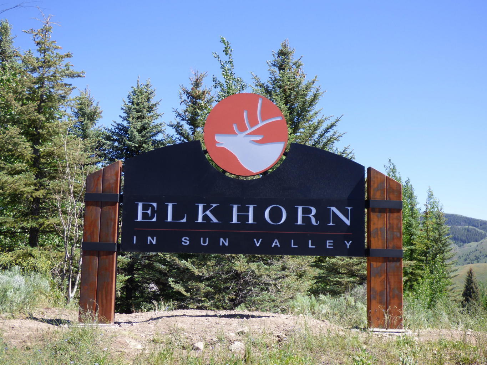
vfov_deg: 29.1
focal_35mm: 50
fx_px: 703
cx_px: 244
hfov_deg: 38.2
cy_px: 182
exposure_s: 1/400
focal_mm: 8.68
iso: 100
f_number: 3.8
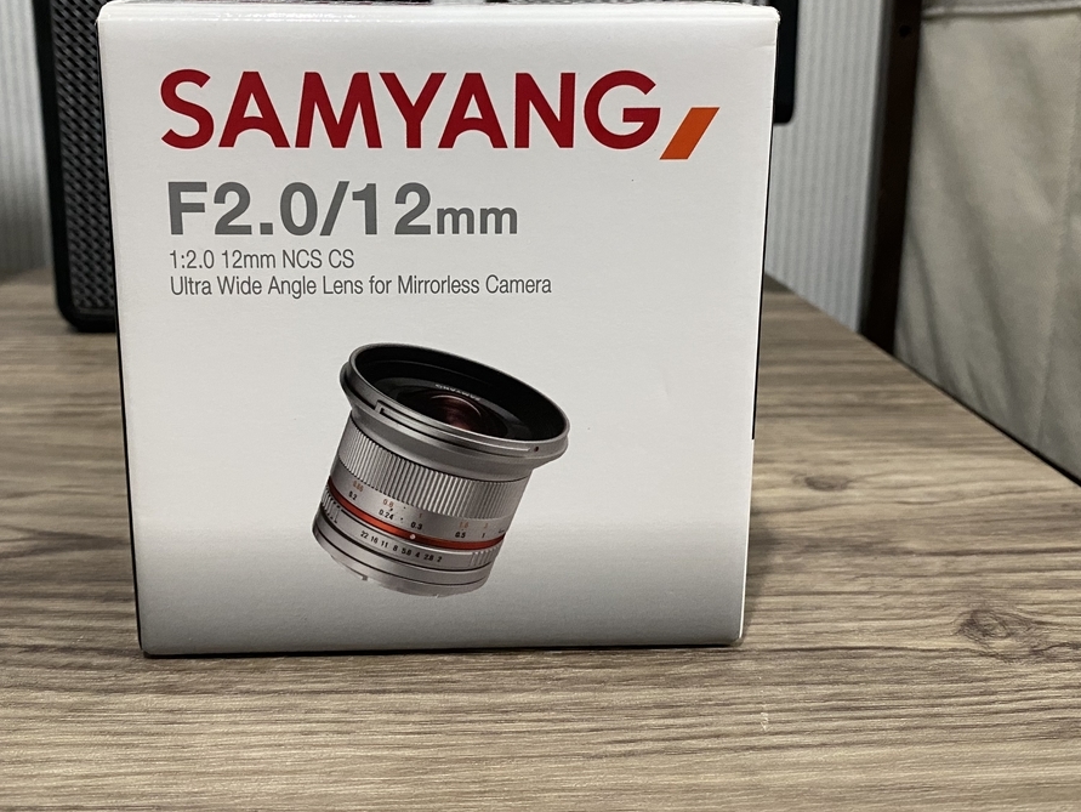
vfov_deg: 40.5
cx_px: 473
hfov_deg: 52.5
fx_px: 1093
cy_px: 310
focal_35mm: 35
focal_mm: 4.25
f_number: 1.8
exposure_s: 1/50
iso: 250
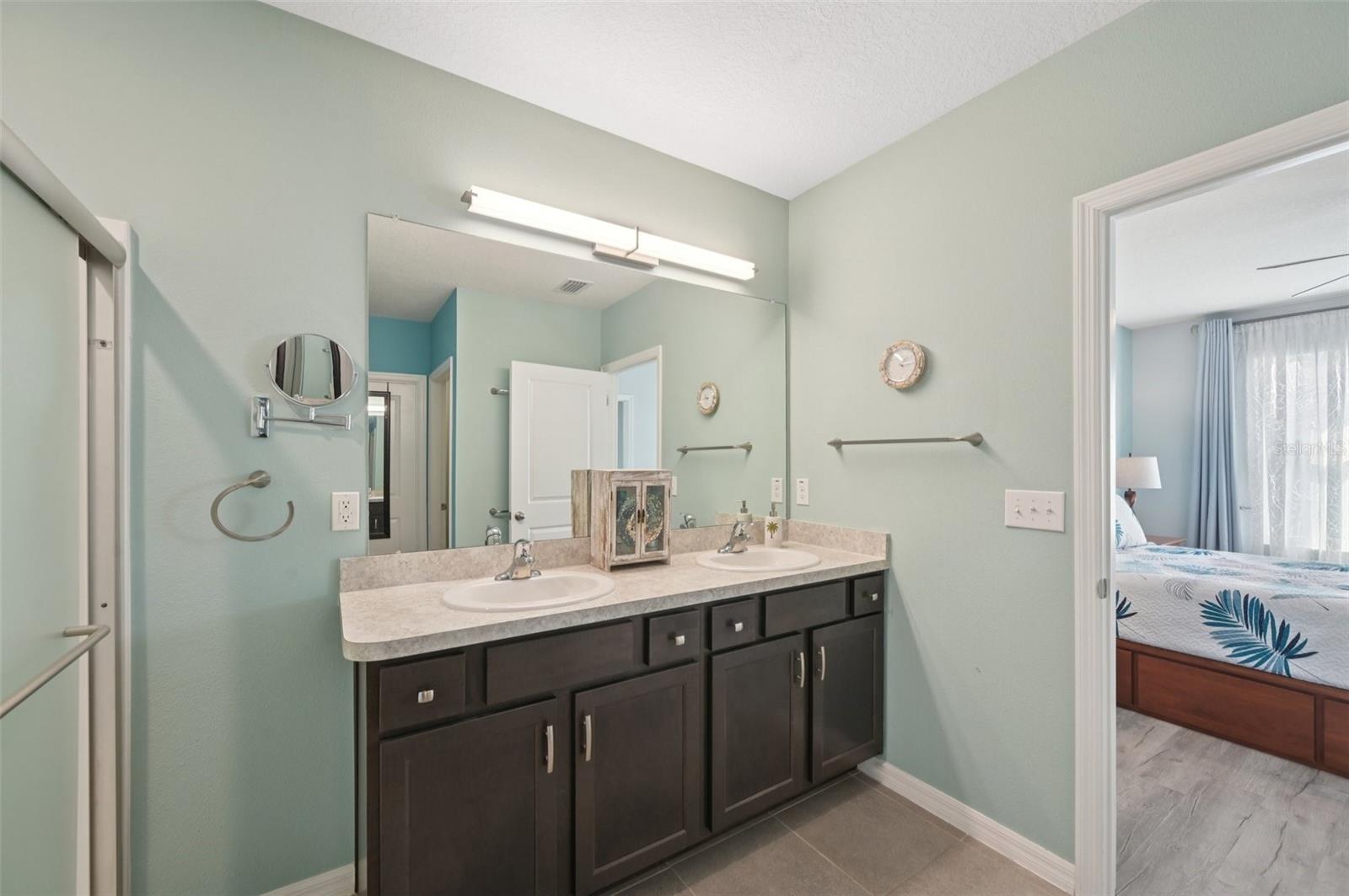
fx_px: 524
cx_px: 674
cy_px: 448
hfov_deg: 104.3
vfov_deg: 81.1
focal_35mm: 14
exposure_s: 1/15
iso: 400
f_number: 8
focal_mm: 14
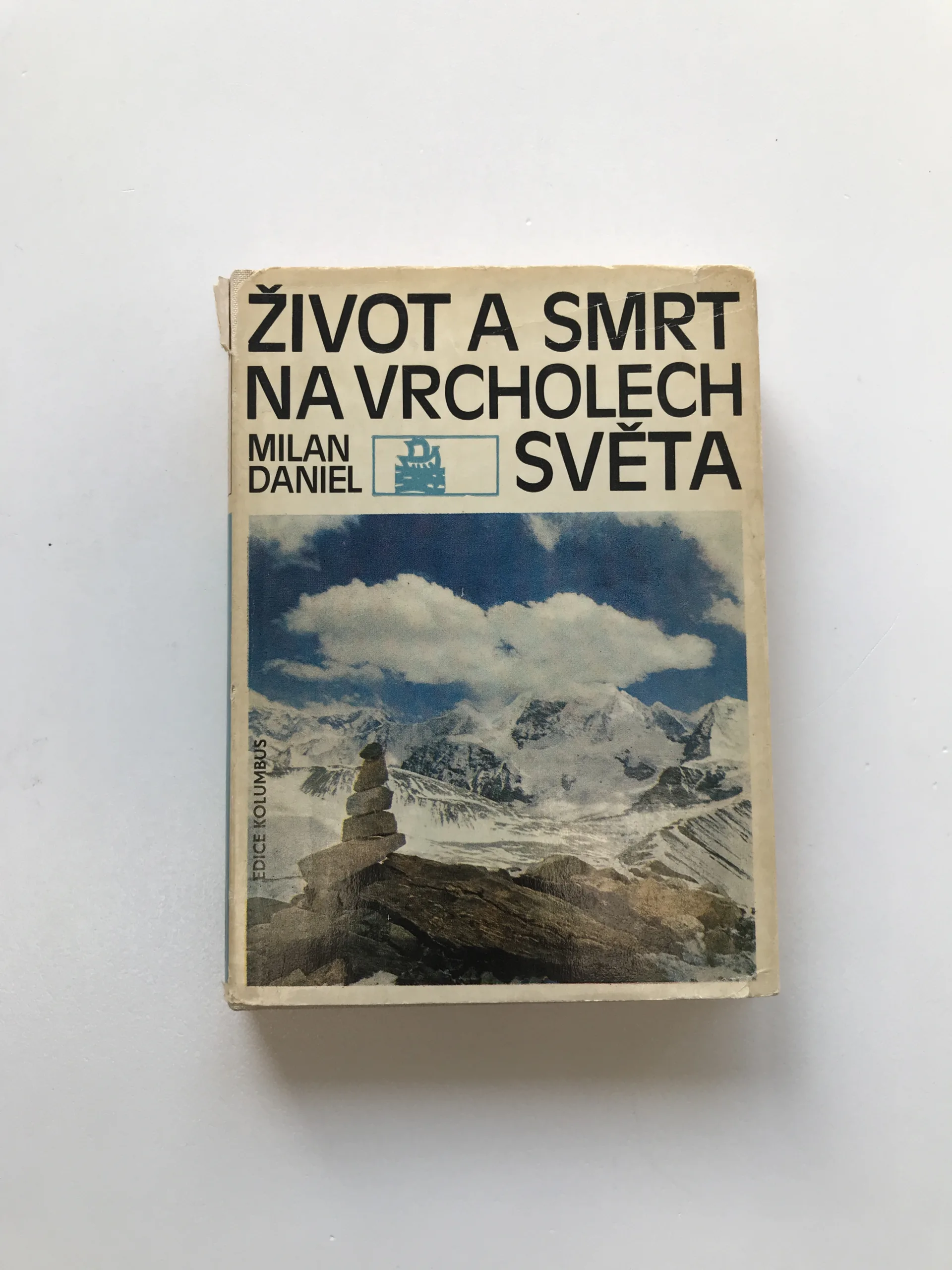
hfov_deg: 49.7
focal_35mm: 28
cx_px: 476
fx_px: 1027
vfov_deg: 63.4
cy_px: 635
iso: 20
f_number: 1.8
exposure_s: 1/125
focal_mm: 3.99
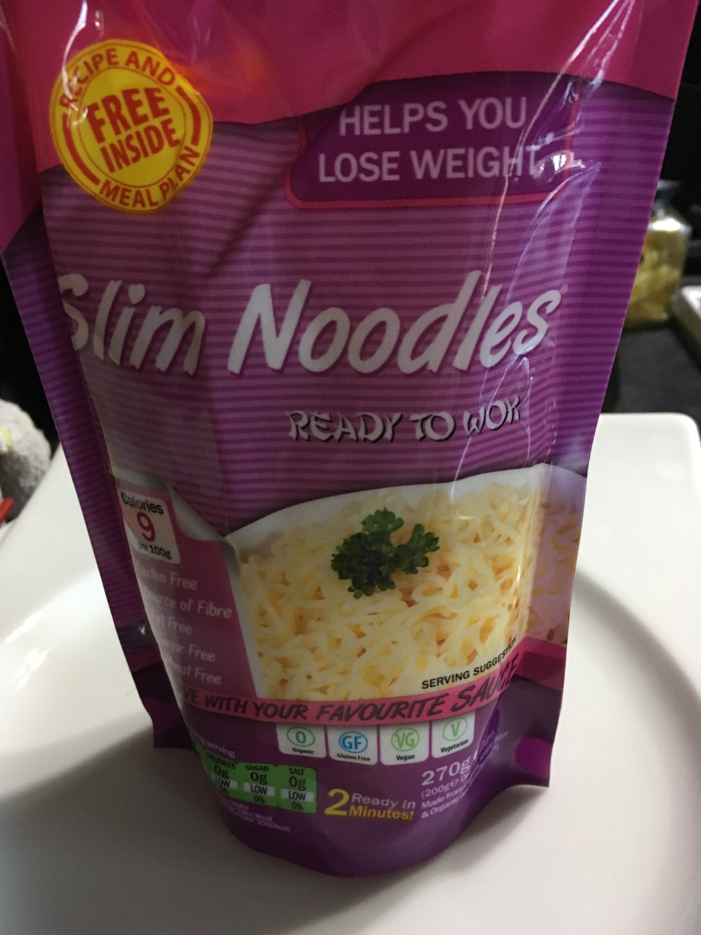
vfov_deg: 61.7
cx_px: 350
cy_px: 468
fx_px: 783
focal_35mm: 29
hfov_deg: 48.2
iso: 200
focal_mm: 4.15
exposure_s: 1/33
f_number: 2.2
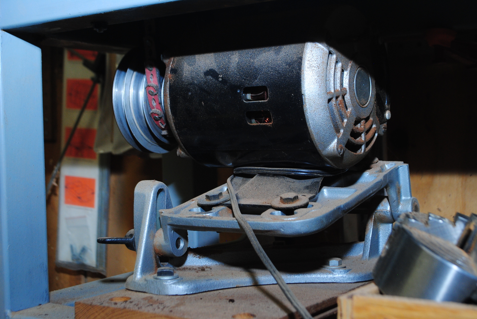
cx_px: 238
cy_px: 160
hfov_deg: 36.8
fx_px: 716
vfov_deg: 25.1
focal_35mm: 54
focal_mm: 36
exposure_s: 1/20
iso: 400
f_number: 5.6
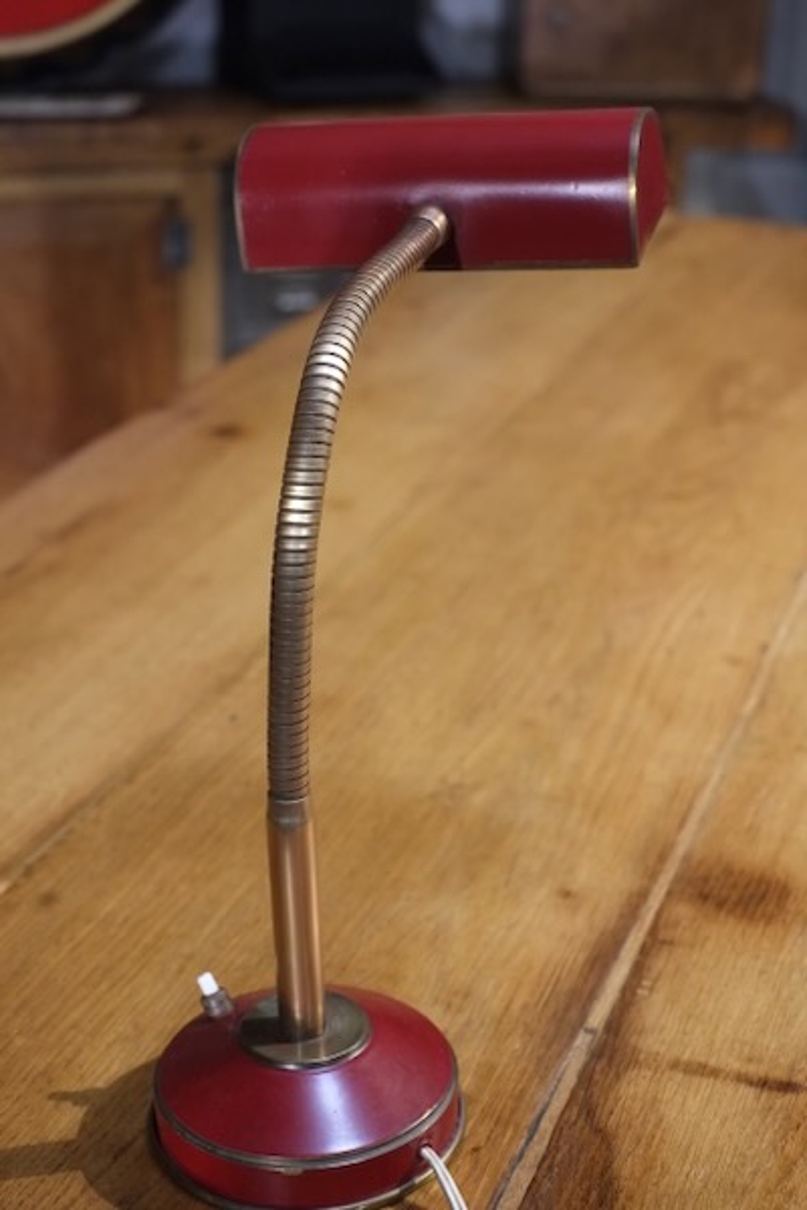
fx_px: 1782
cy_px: 605
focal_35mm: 53
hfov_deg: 25.5
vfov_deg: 37.5
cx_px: 404
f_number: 4
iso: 3200
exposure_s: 1/125
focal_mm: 35
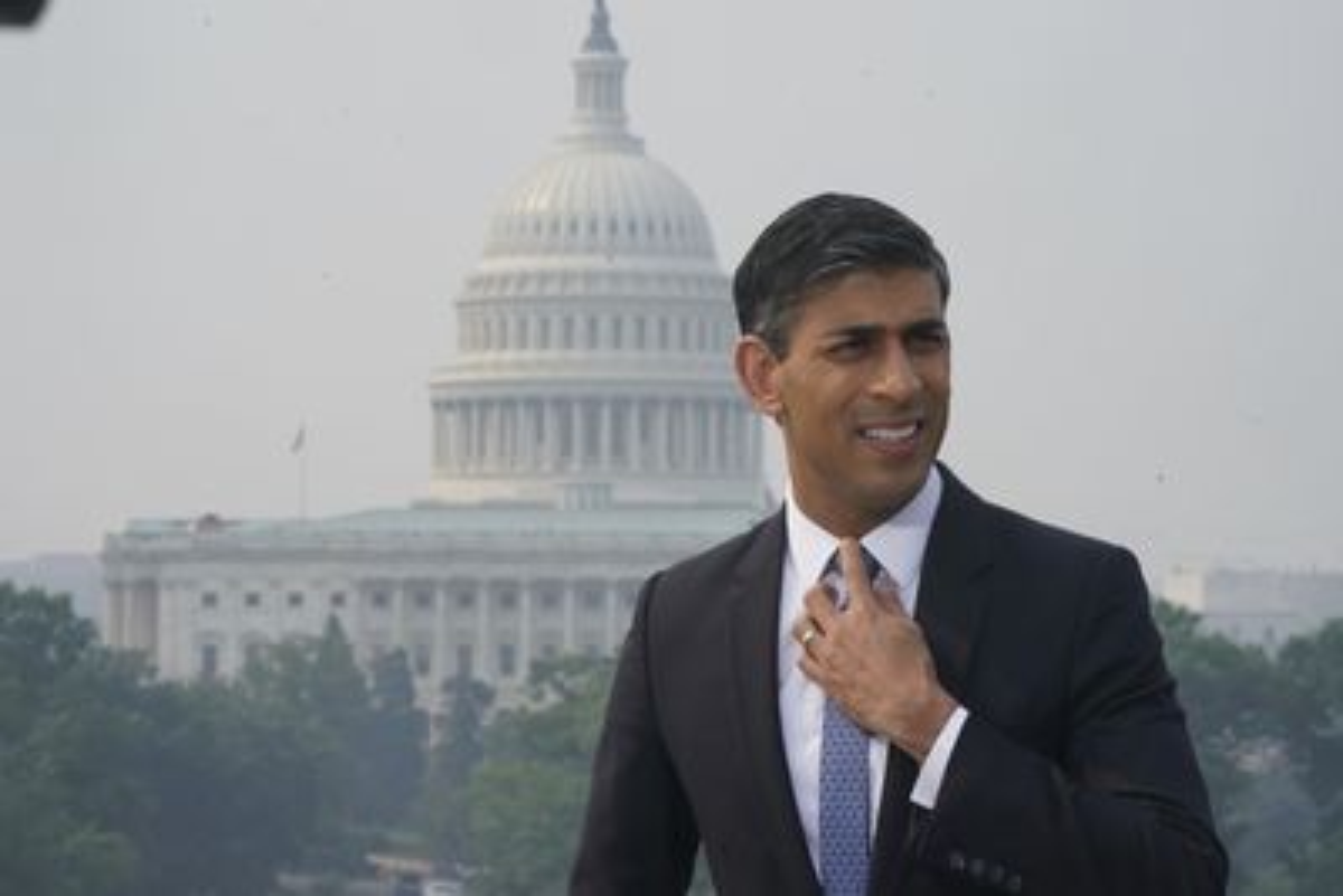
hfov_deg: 14.3
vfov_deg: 9.6
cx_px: 672
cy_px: 448
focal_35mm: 143
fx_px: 5336
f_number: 22
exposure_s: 1/500
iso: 1250
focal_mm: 143
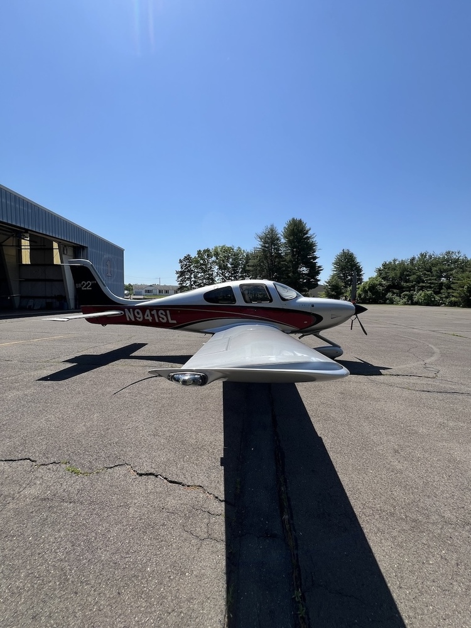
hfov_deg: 89.9
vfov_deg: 106.2
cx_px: 236
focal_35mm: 13
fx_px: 236
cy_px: 314
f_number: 1.8
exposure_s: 1/1783
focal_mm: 1.57
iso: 32
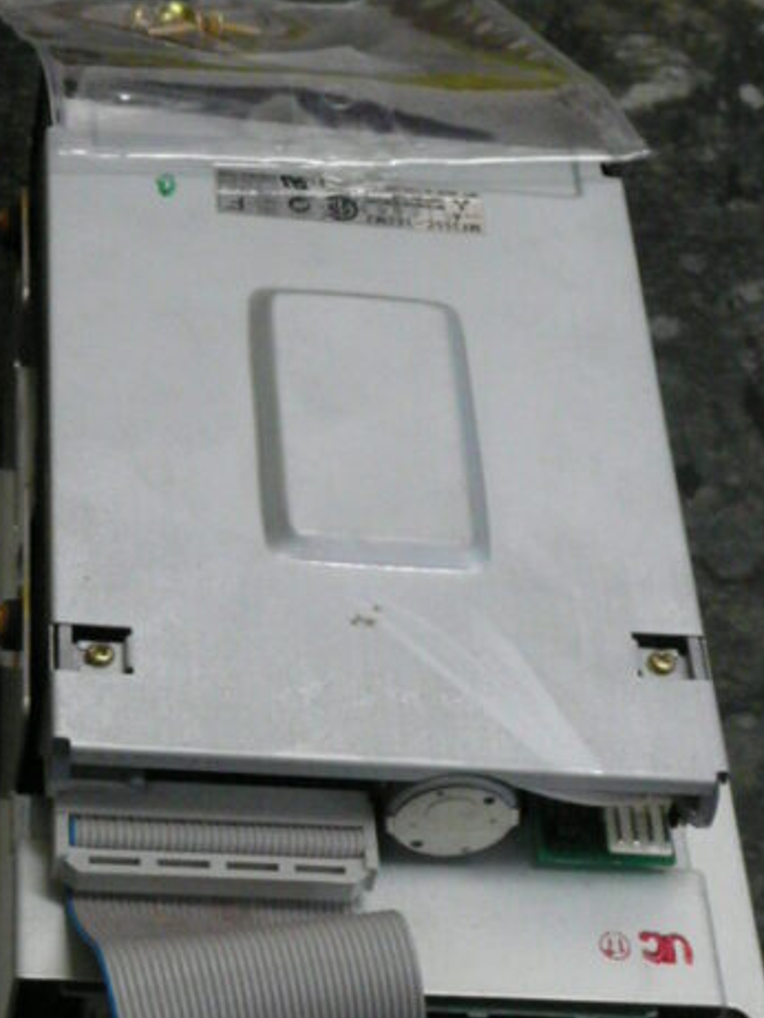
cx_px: 411
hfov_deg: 14.5
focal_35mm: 102
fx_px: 3000
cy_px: 628
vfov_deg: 19.2
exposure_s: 1/30
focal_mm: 9.1
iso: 400
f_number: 4.3
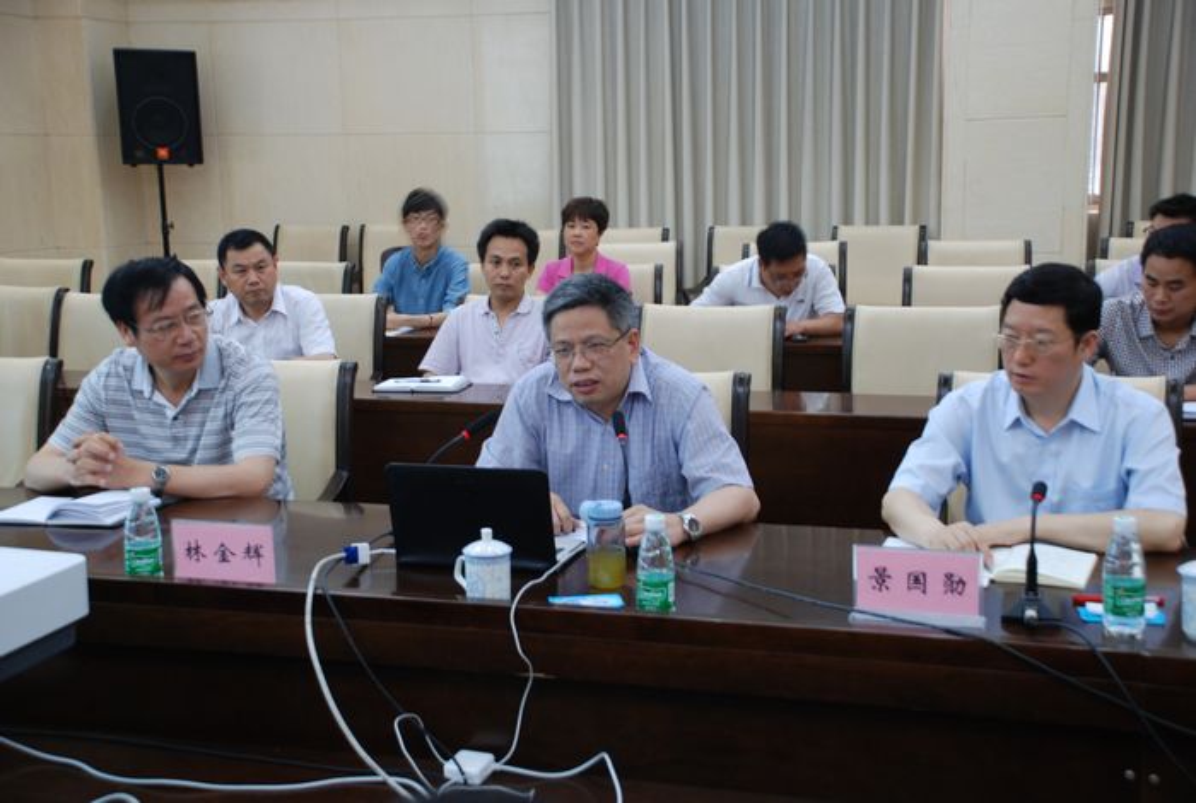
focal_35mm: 48
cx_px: 598
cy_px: 402
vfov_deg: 28.2
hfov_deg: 41.0
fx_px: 1598
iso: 320
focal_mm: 32
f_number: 4.2
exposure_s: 1/5
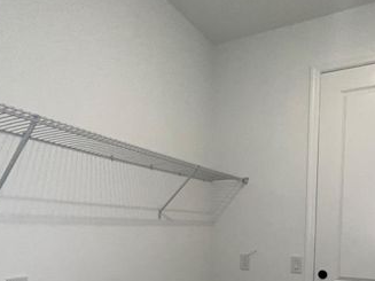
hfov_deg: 62.4
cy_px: 252
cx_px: 240
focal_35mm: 28
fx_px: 303
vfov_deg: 45.2
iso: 100
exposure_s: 1/120
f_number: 1.8
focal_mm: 1.57
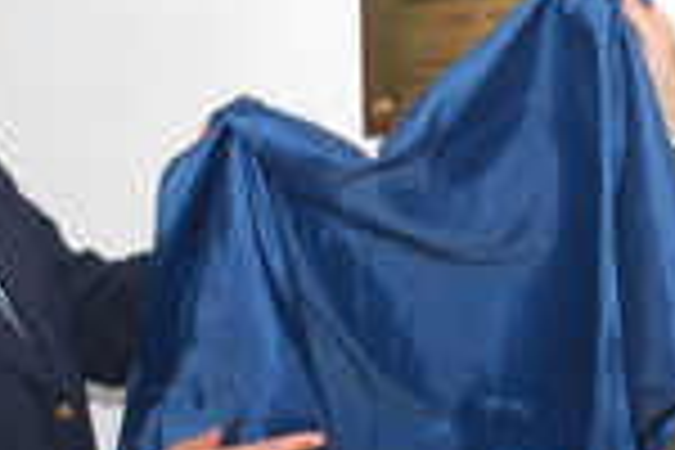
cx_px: 414
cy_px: 292
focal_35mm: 99
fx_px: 1856
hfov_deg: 20.6
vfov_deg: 13.8
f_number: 4
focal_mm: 22
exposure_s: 1/60
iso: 200
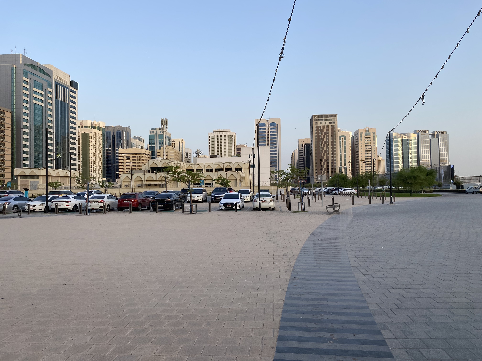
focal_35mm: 26
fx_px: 362
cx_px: 241
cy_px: 180
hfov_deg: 67.3
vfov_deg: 53.1
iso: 32
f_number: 1.8
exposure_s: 1/630
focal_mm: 4.25
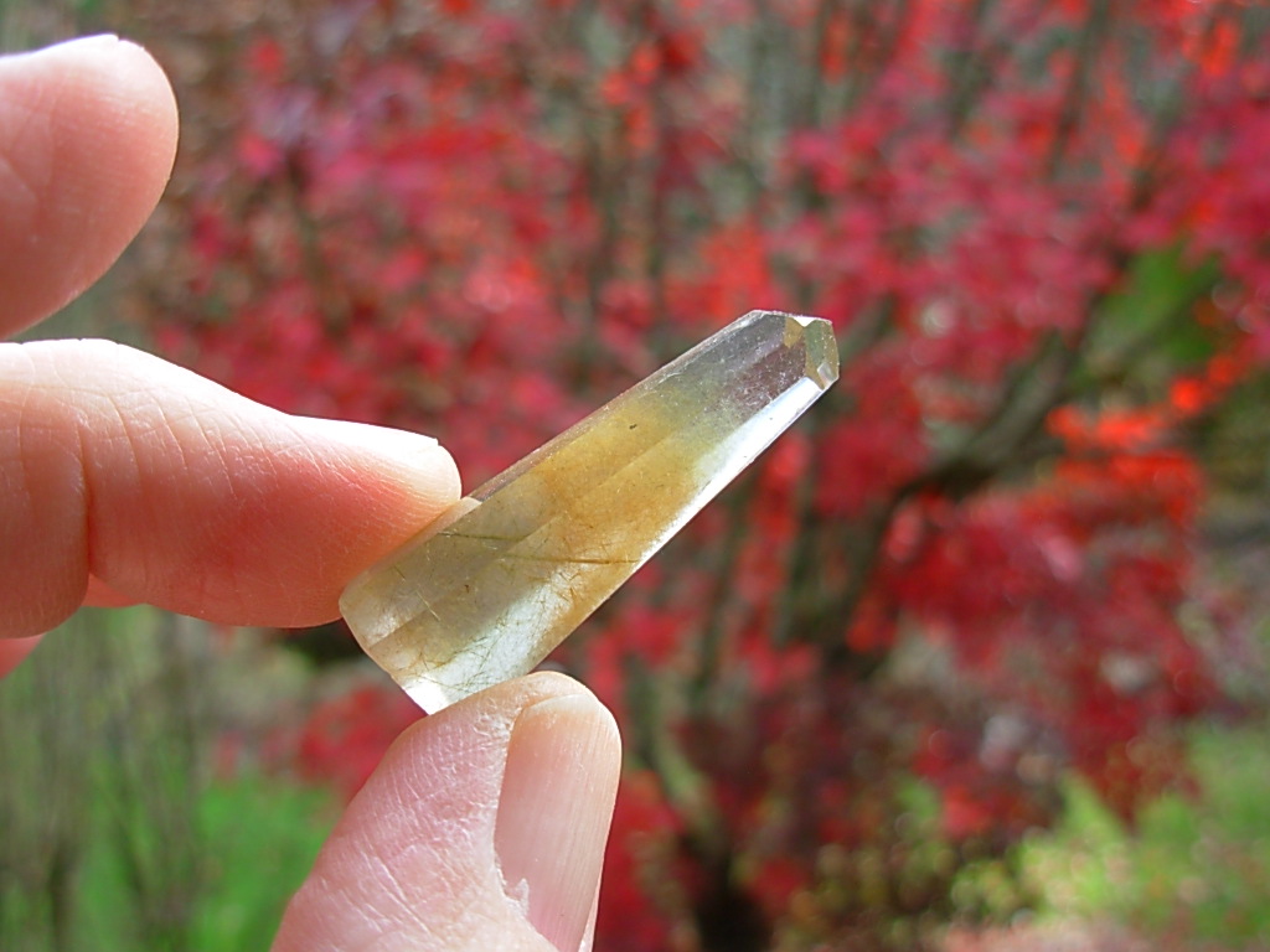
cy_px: 476
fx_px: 1394
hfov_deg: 49.0
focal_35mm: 38
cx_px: 635
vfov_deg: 37.7
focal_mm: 6.3
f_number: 2.9
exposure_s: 1/124
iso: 50
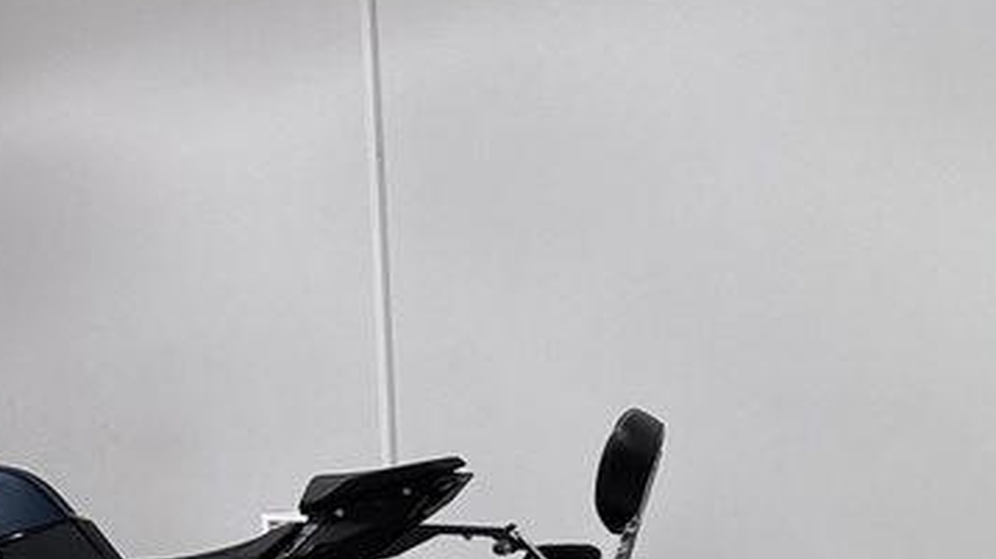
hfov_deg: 16.6
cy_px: 840
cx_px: 1605
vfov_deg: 10.3
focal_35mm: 114
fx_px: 3009
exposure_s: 1/100
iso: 50
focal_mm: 5.96
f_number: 1.6
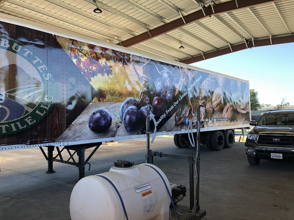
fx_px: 238
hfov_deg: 63.4
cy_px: 110
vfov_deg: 49.7
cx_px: 147
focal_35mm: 28
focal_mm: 3.99
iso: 20
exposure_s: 1/128
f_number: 1.8
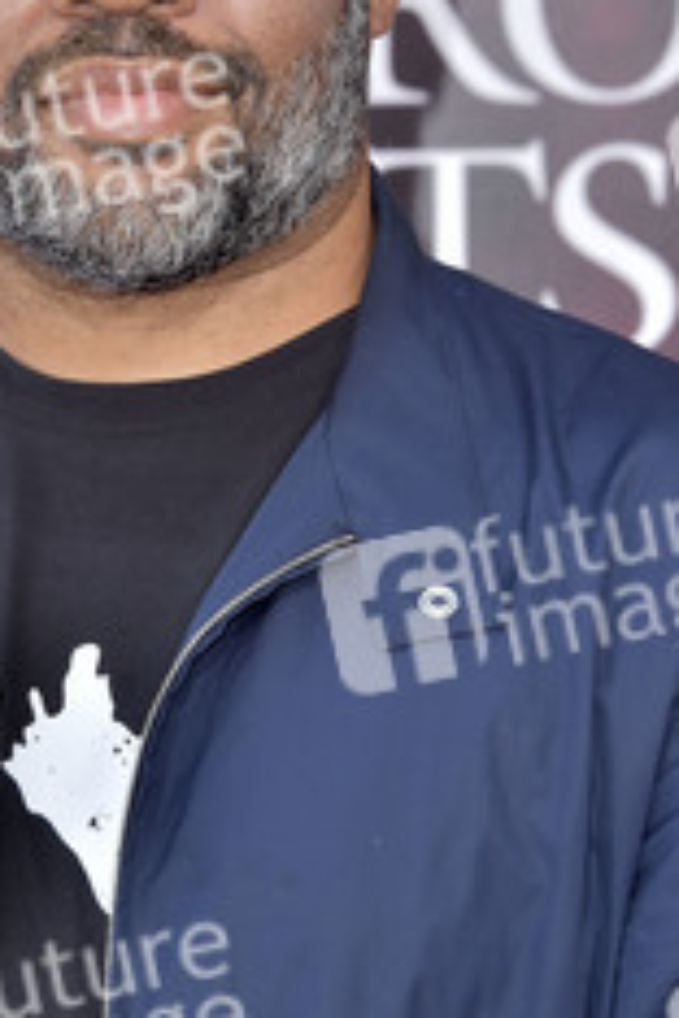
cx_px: 150
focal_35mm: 231
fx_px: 6535
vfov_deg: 8.9
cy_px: 374
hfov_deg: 5.9
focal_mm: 135
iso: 320
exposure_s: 1/250
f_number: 7.1
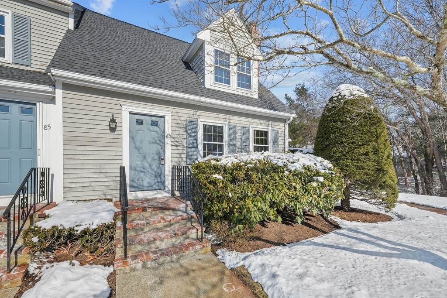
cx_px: 224
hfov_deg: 100.4
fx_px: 186
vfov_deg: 77.3
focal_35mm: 15
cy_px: 149
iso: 400
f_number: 9
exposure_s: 1/400
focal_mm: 10
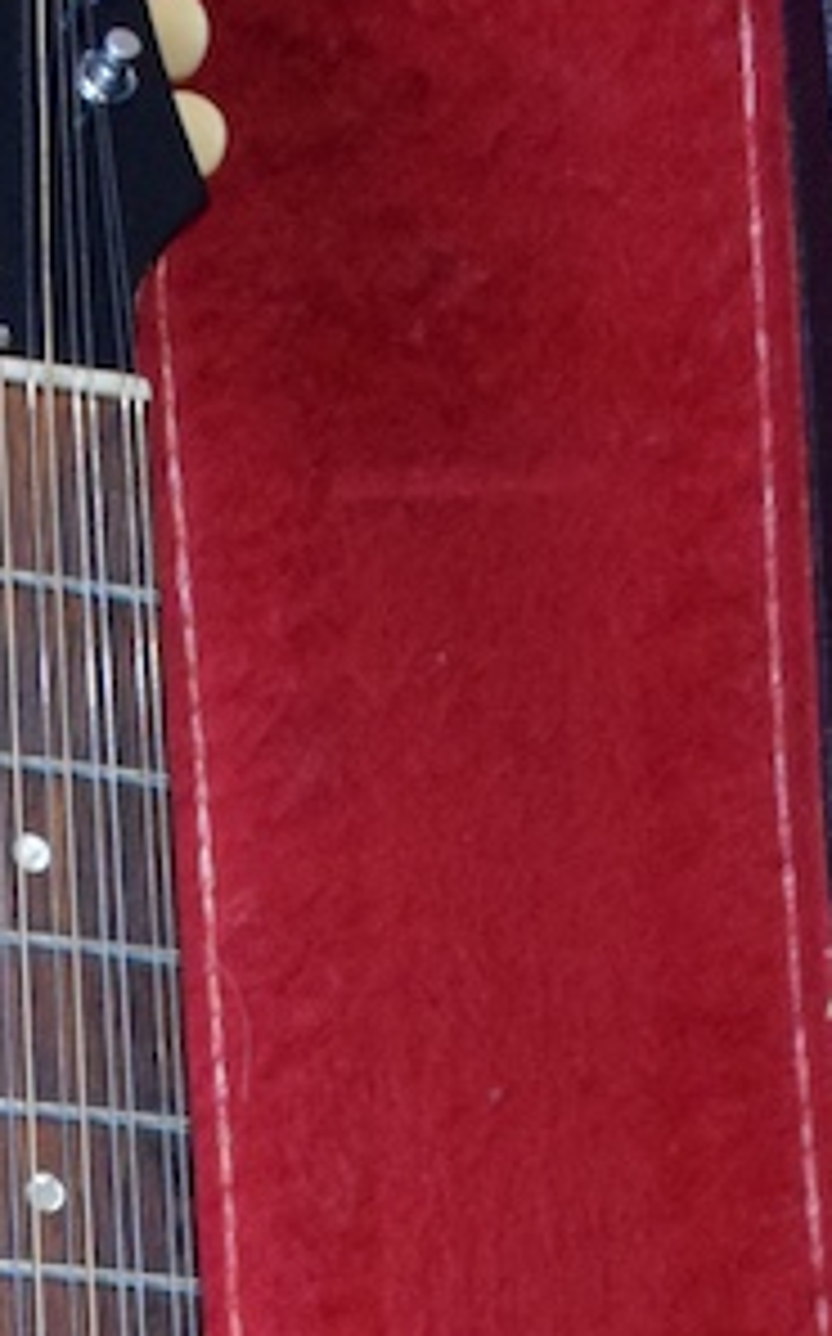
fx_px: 6183
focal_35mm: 170
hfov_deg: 7.7
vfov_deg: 11.1
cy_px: 2735
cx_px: -72
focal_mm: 22
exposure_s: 1/60
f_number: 3.8
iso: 2200
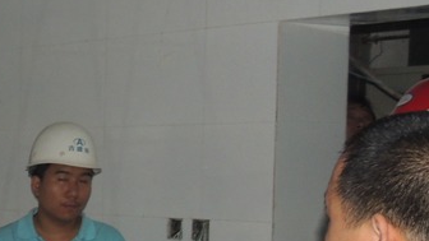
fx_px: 1376
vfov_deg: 9.9
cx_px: -216
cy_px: 289
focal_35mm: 121
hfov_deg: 16.2
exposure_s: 1/30
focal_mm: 6.2
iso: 200
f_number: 3.3
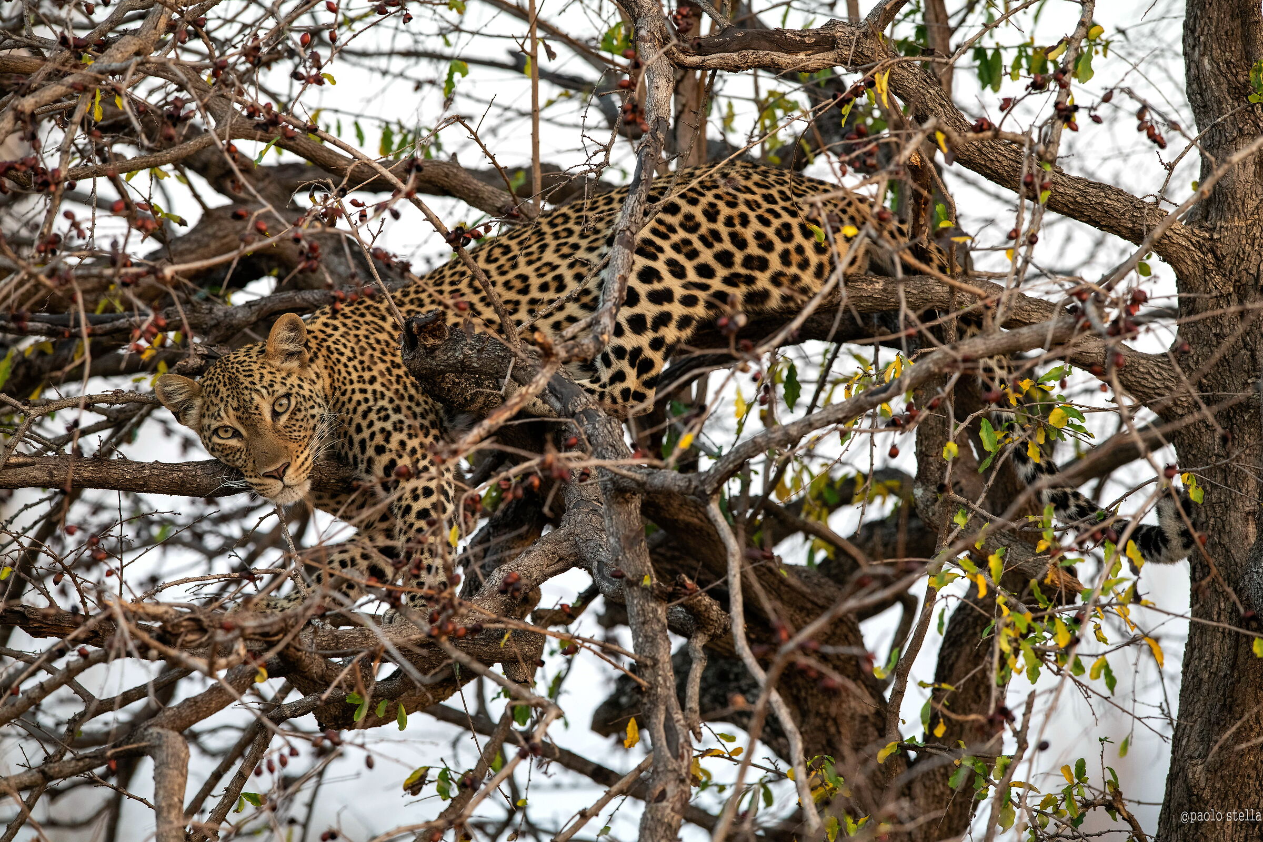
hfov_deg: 5.2
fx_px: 14032
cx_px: 632
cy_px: 421
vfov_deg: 3.4
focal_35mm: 400
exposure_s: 1/250
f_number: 5
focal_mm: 400
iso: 1600
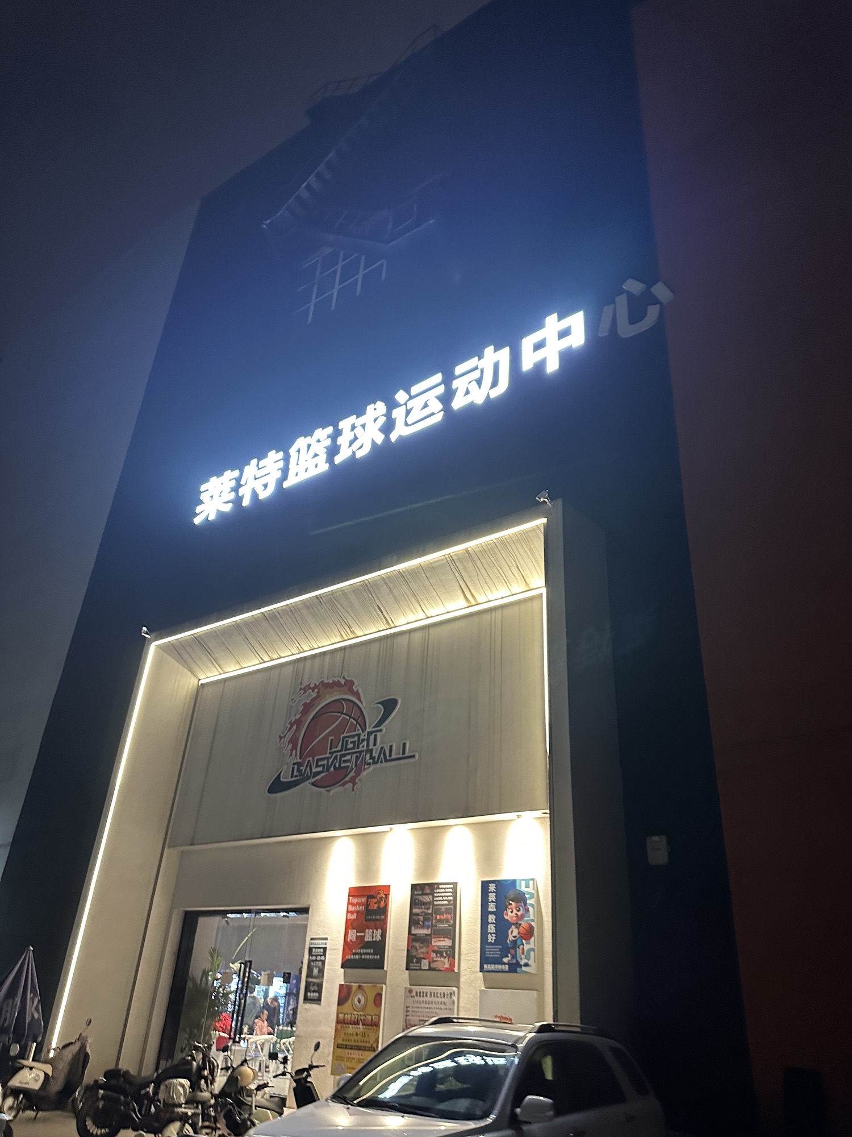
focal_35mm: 24
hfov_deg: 56.8
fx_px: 788
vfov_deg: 71.6
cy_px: 568
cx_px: 426
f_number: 1.78
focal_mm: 6.86
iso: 640
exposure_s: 1/50
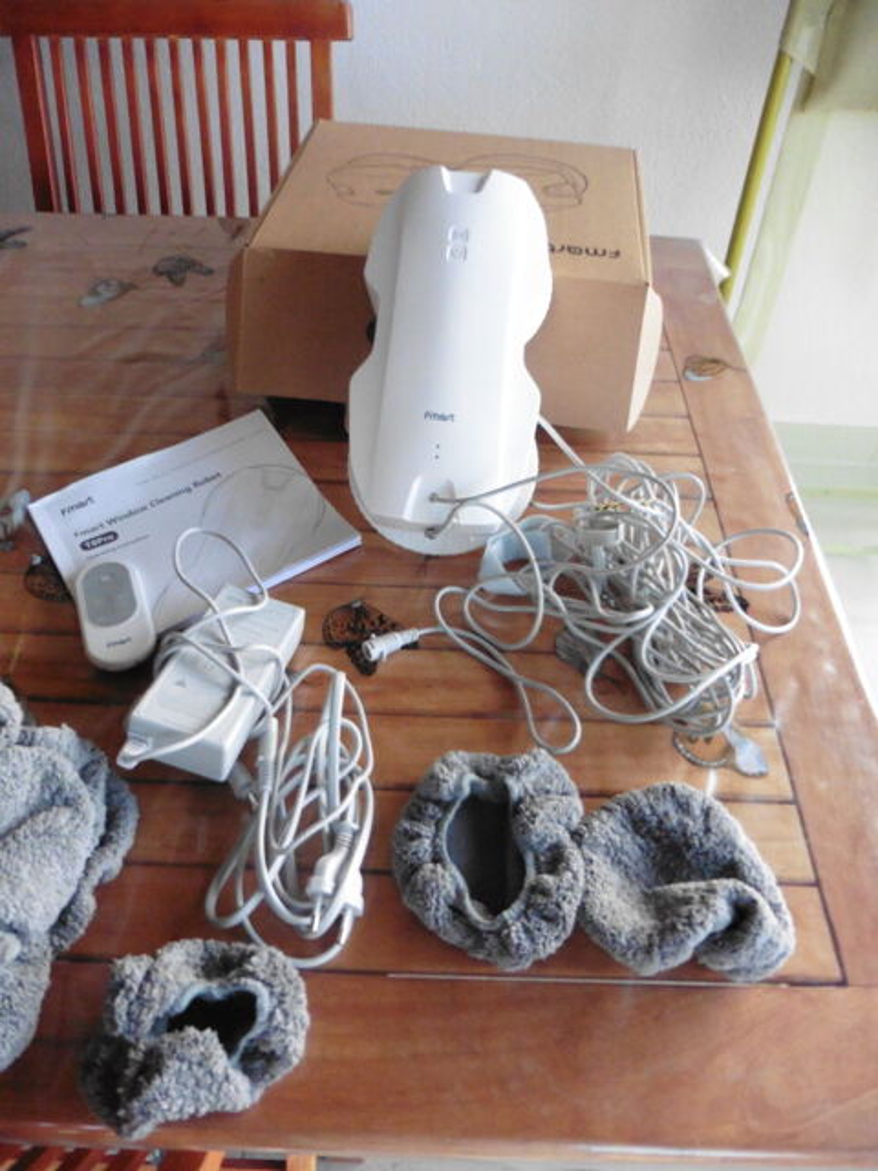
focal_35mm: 24
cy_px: 586
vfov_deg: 71.6
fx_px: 812
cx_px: 439
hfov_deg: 56.8
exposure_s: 1/100
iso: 800
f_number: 3.3
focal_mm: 4.3
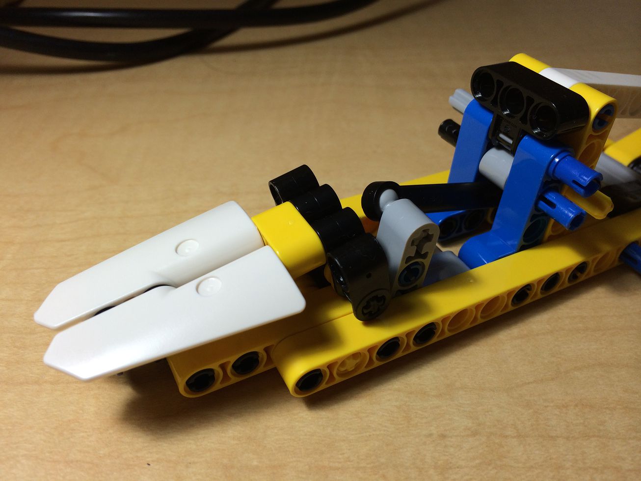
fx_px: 555
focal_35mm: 30
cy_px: 240
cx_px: 320
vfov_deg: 46.8
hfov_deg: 60.0
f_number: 2.2
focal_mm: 4.12
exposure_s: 1/120
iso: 50
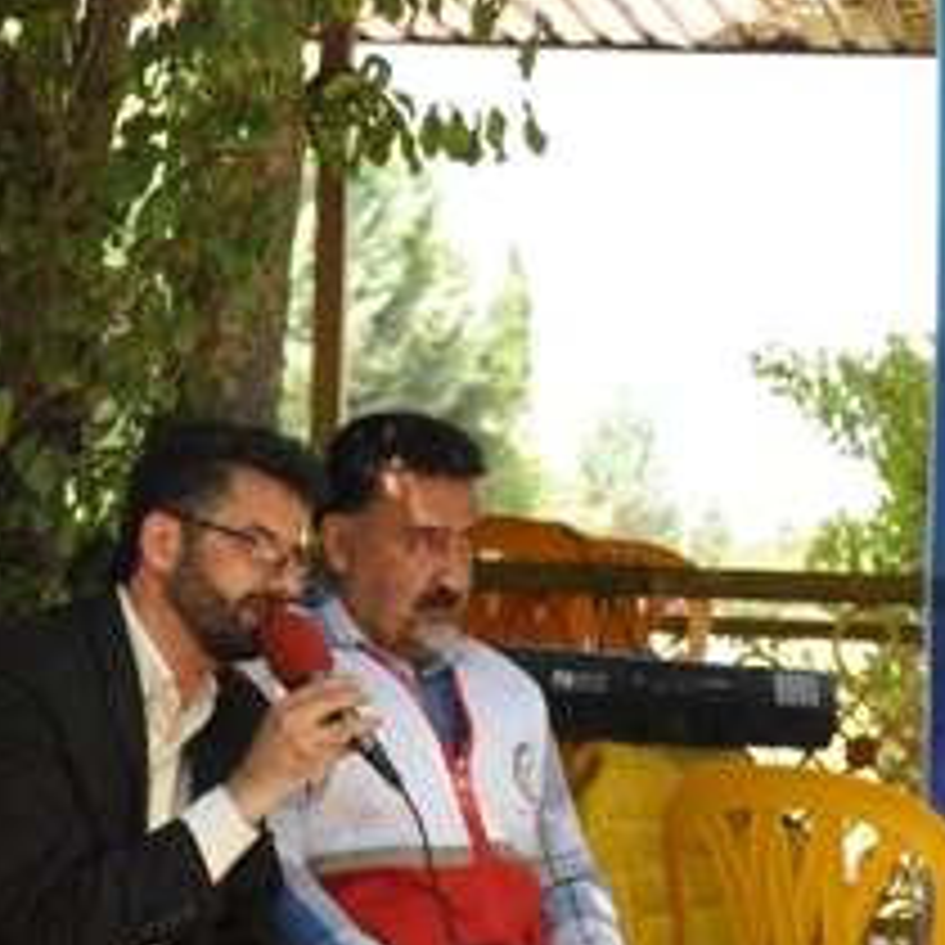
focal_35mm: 149
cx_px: 972
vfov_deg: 11.7
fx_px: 4602
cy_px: 666
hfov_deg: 11.6
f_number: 4.5
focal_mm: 32
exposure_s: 1/200
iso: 250
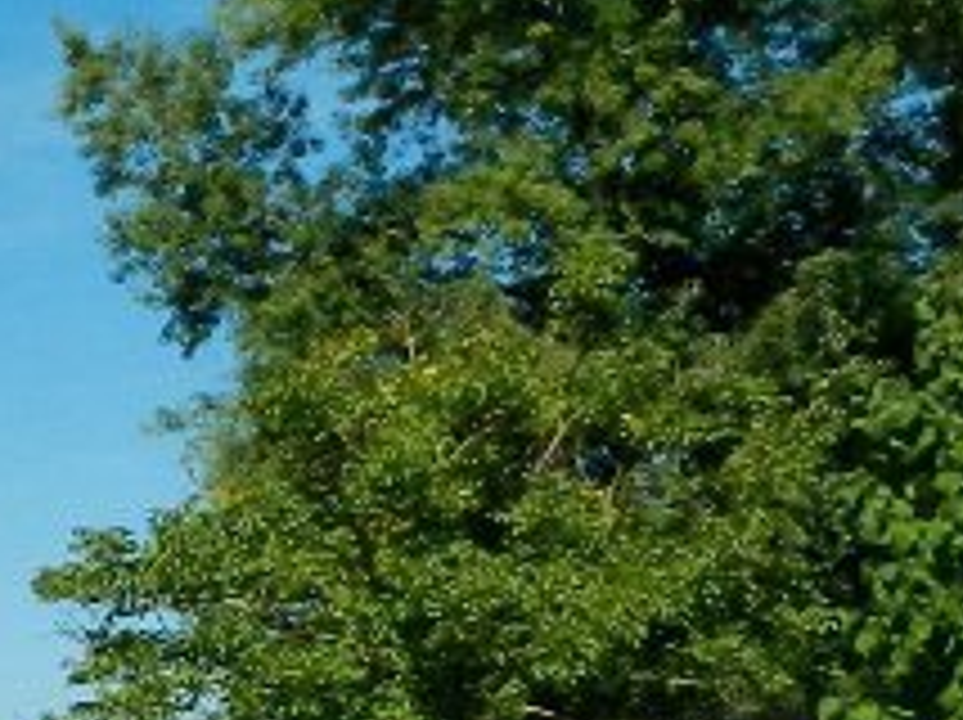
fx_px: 3251
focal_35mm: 117
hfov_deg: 13.5
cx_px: -1156
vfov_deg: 12.4
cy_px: 819
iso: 160
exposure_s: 1/1000
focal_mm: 4.5
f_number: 5.6
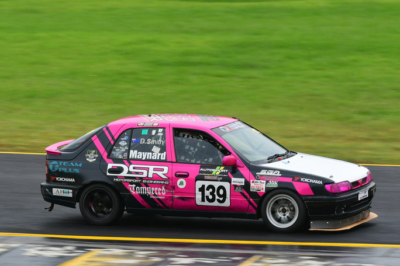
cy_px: 117
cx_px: 180
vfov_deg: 3.9
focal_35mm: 351
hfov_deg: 5.9
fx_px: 3900
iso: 400
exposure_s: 1/250
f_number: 11
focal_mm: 200
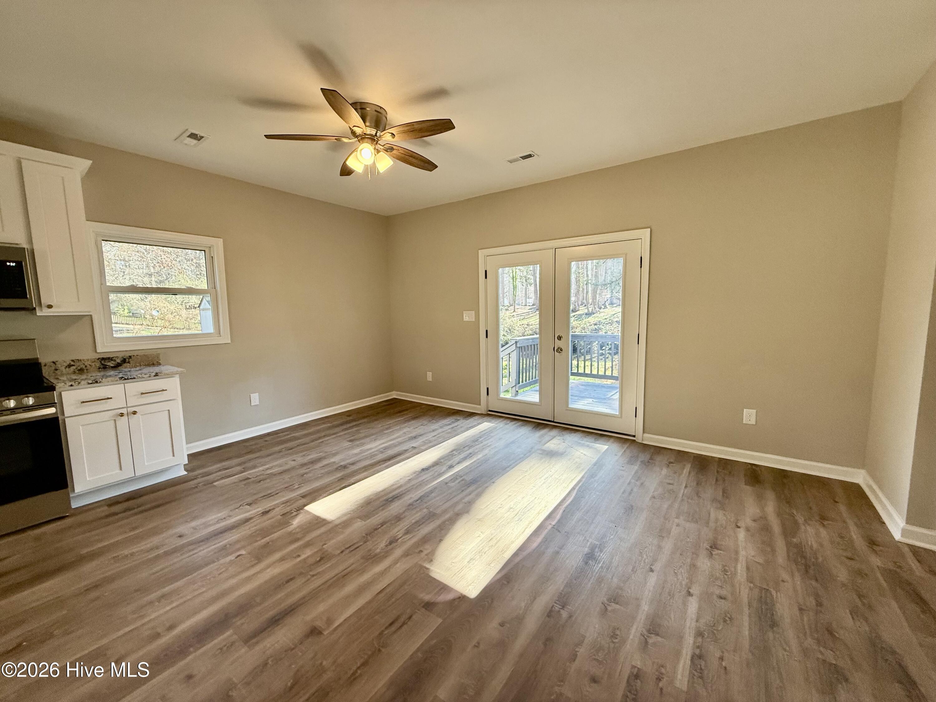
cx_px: 468
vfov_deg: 85.7
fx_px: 379
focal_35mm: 14
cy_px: 351
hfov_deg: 102.1
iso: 125
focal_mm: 2.22
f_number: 2.2
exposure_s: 1/120
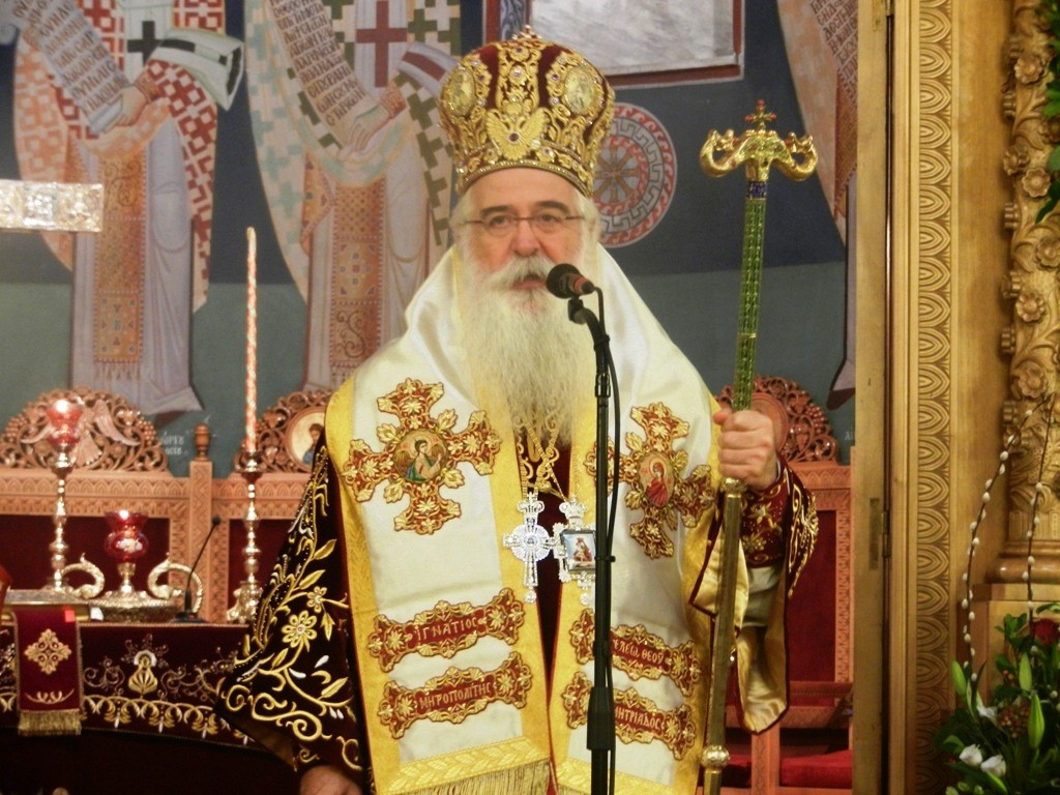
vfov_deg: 12.0
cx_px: 530
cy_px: 398
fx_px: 3766
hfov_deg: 16.0
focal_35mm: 123
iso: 400
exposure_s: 1/6
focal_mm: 22.2
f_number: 5.1
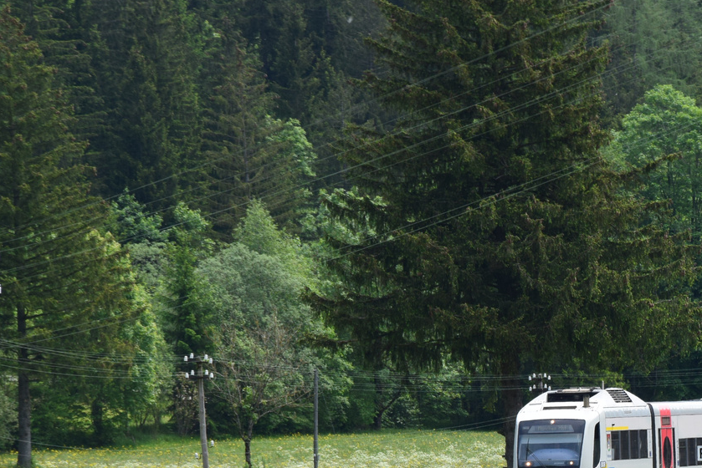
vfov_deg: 4.5
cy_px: 441
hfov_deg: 6.8
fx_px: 5929
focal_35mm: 304
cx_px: 621
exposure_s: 1/320
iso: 400
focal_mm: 105
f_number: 10
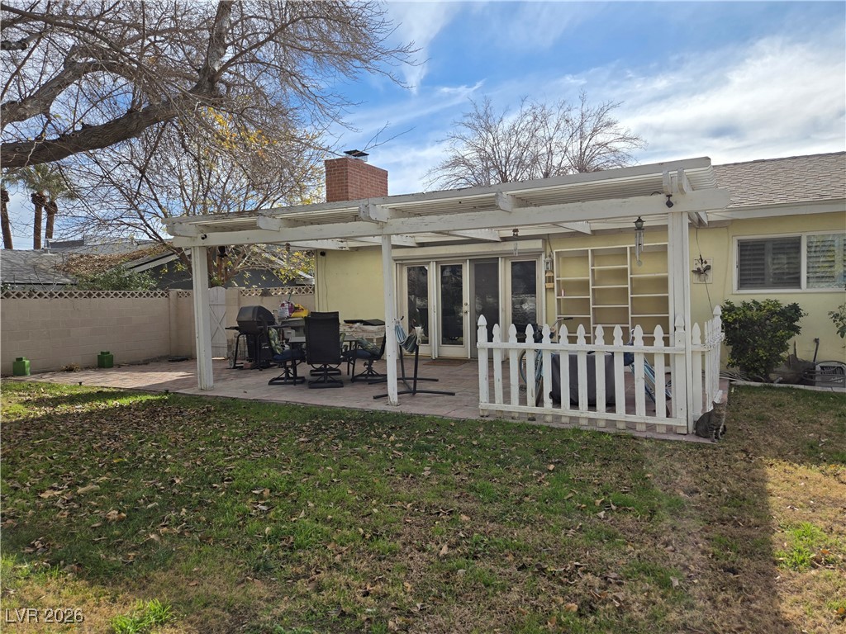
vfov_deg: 58.9
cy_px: 317
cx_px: 423
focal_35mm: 23
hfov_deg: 73.9
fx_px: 562
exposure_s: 1/2921
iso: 25
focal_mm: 5.4
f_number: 1.8
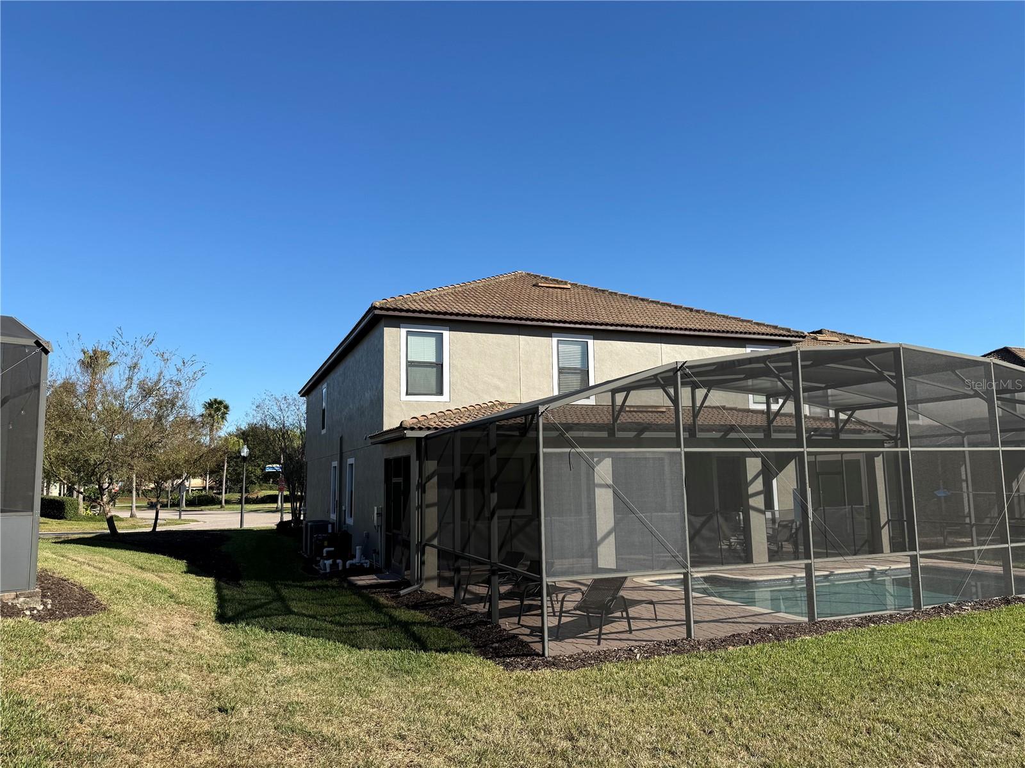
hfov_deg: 71.6
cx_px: 512
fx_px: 711
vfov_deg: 56.8
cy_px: 384
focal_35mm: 24
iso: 80
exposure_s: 1/3584
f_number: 1.78
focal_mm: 6.76
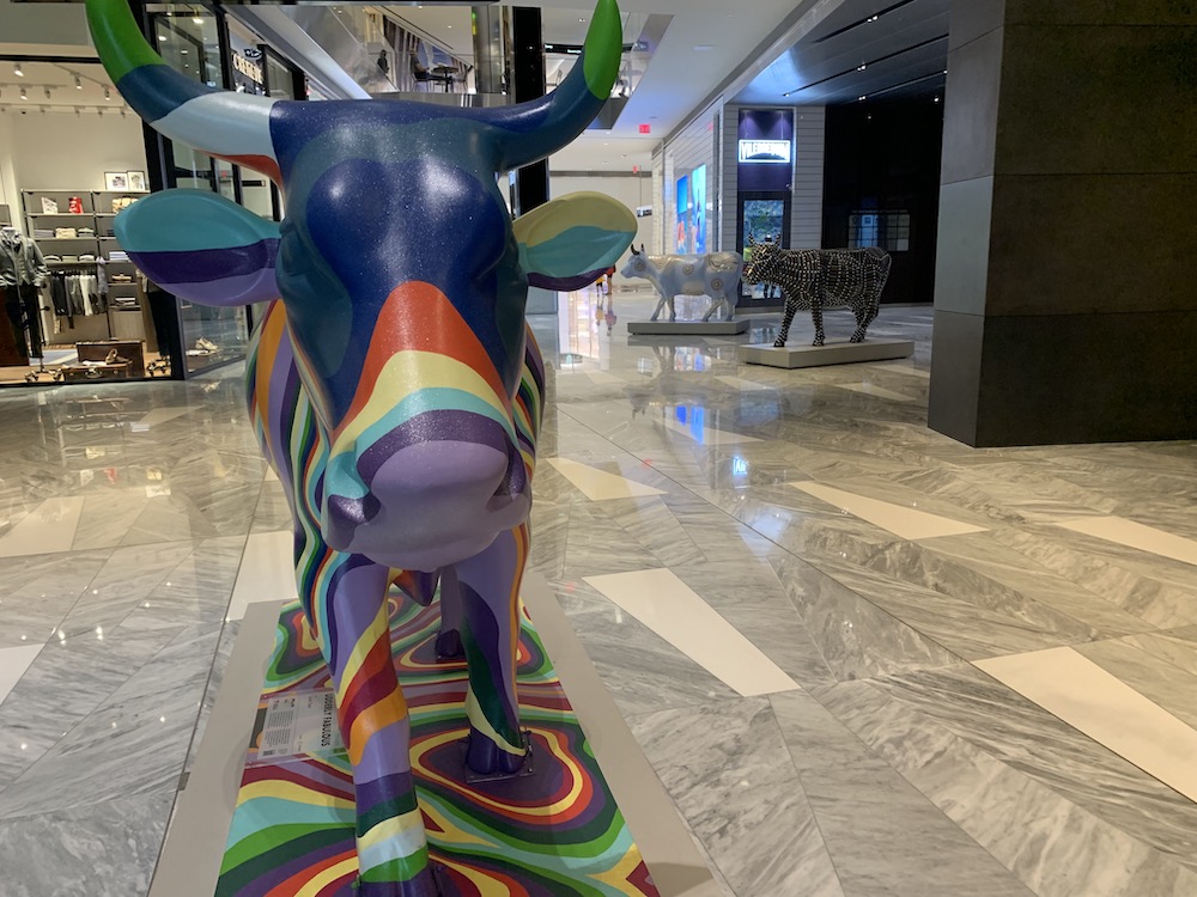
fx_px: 899
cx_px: 598
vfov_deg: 53.1
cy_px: 448
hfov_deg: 67.3
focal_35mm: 26
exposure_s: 1/60
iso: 200
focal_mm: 4.25
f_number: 1.8
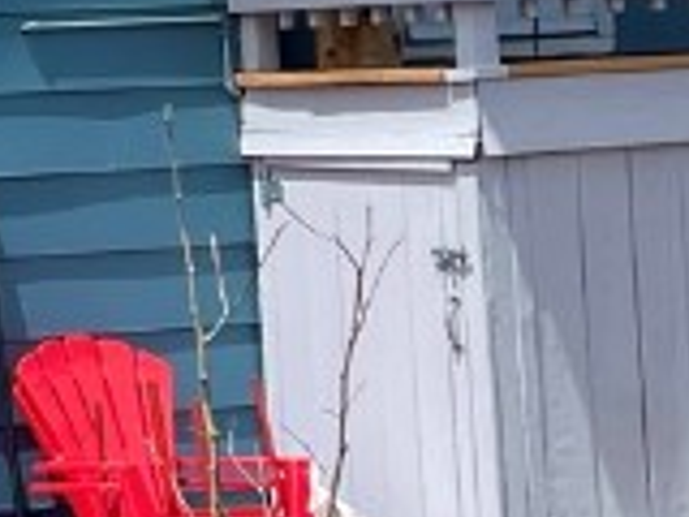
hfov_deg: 11.5
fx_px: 3185
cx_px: -512
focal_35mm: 160
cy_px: -138
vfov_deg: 9.1
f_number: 1.6
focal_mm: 5.1
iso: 32
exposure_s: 1/3448
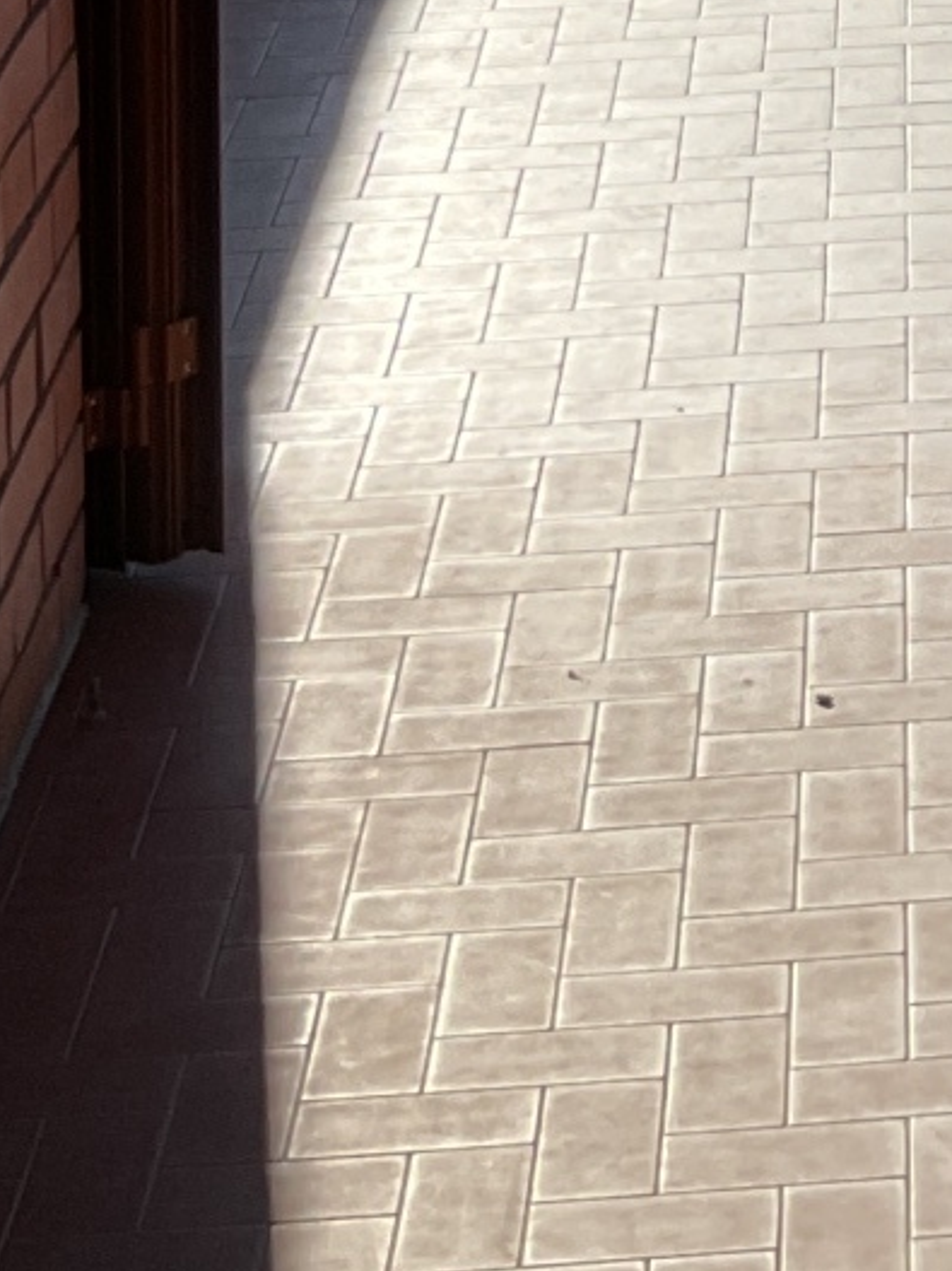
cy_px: -1107
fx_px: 5172
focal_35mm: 141
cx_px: 1791
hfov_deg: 9.9
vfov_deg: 12.6
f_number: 1.8
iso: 16
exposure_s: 1/1984
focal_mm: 3
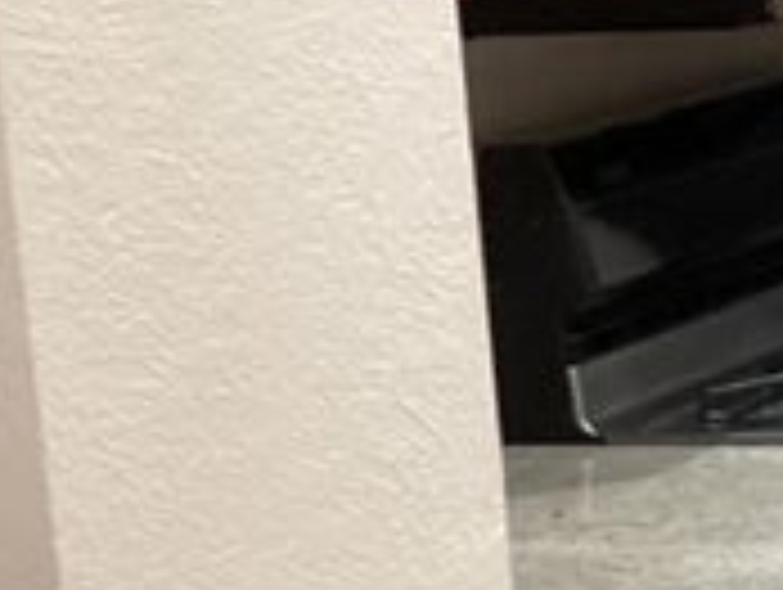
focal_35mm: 152
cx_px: 1595
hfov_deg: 11.6
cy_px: 221
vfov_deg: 9.8
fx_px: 3443
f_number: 2.4
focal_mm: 3.3
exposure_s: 1/60
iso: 200
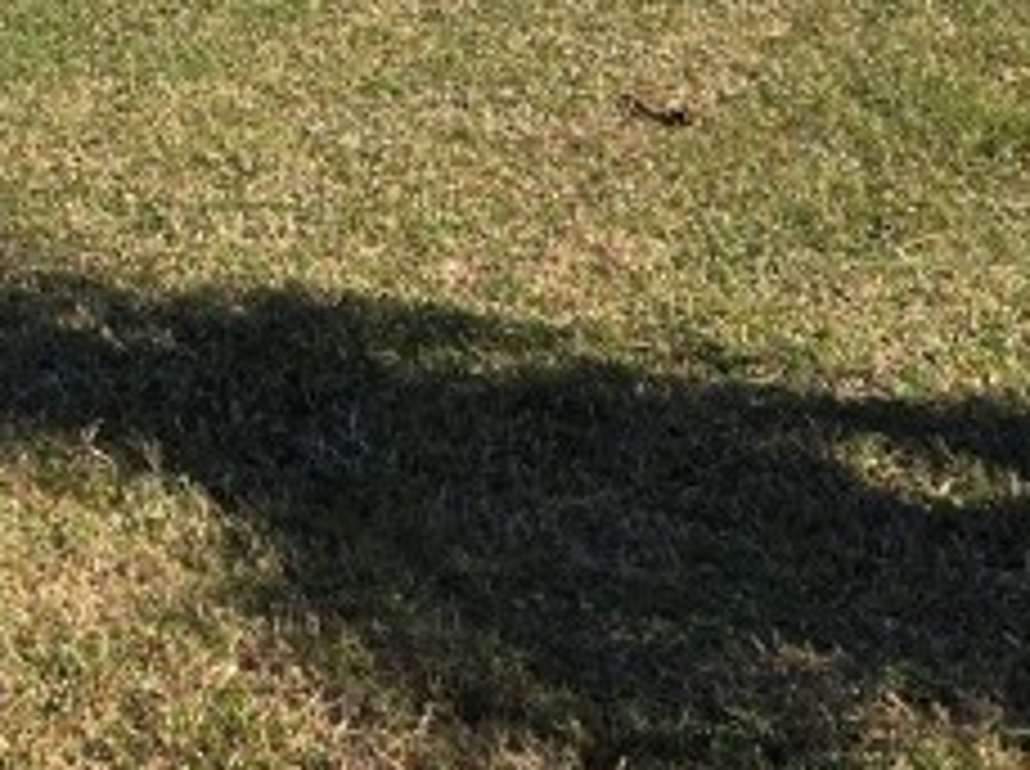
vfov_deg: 13.3
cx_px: -103
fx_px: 3060
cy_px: -468
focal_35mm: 103
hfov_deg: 18.4
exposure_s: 1/2321
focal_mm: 5.4
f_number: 1.8
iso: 25
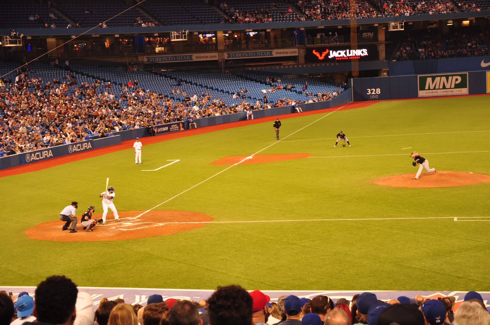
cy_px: 162
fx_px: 1060
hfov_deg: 26.0
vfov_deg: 17.4
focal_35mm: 78
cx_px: 245
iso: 320
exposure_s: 1/60
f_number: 5
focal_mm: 52
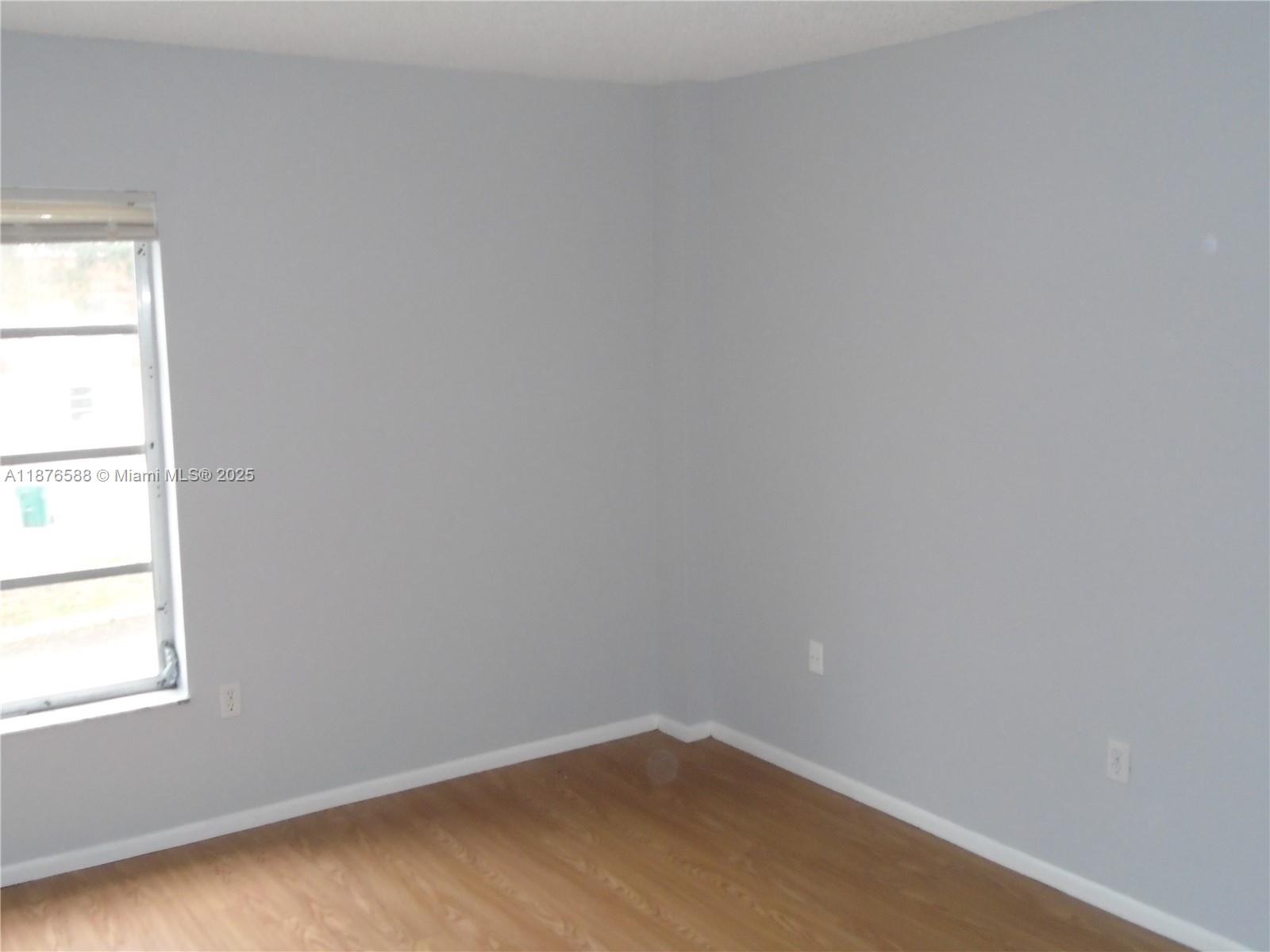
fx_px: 1321
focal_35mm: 36
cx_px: 635
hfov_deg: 51.4
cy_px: 476
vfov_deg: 39.7
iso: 400
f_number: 3.8
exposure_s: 1/40
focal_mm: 6.4
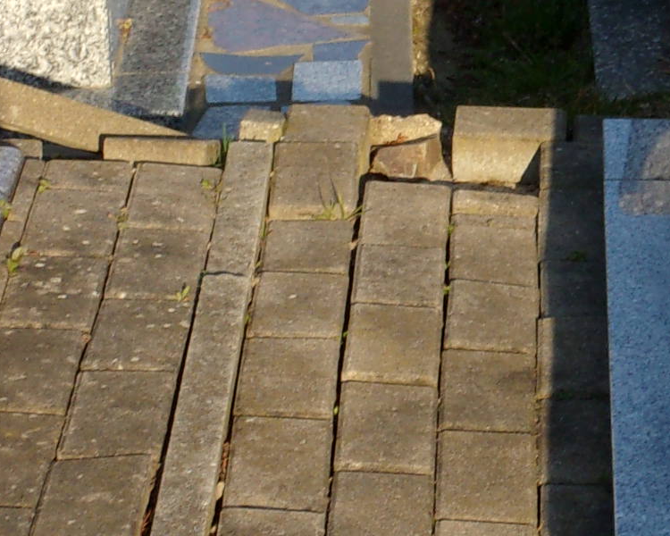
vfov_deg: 7.2
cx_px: 1123
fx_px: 4283
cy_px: 261
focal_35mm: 216
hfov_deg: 8.7
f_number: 13.7
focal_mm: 11.5
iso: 80
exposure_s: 1/38
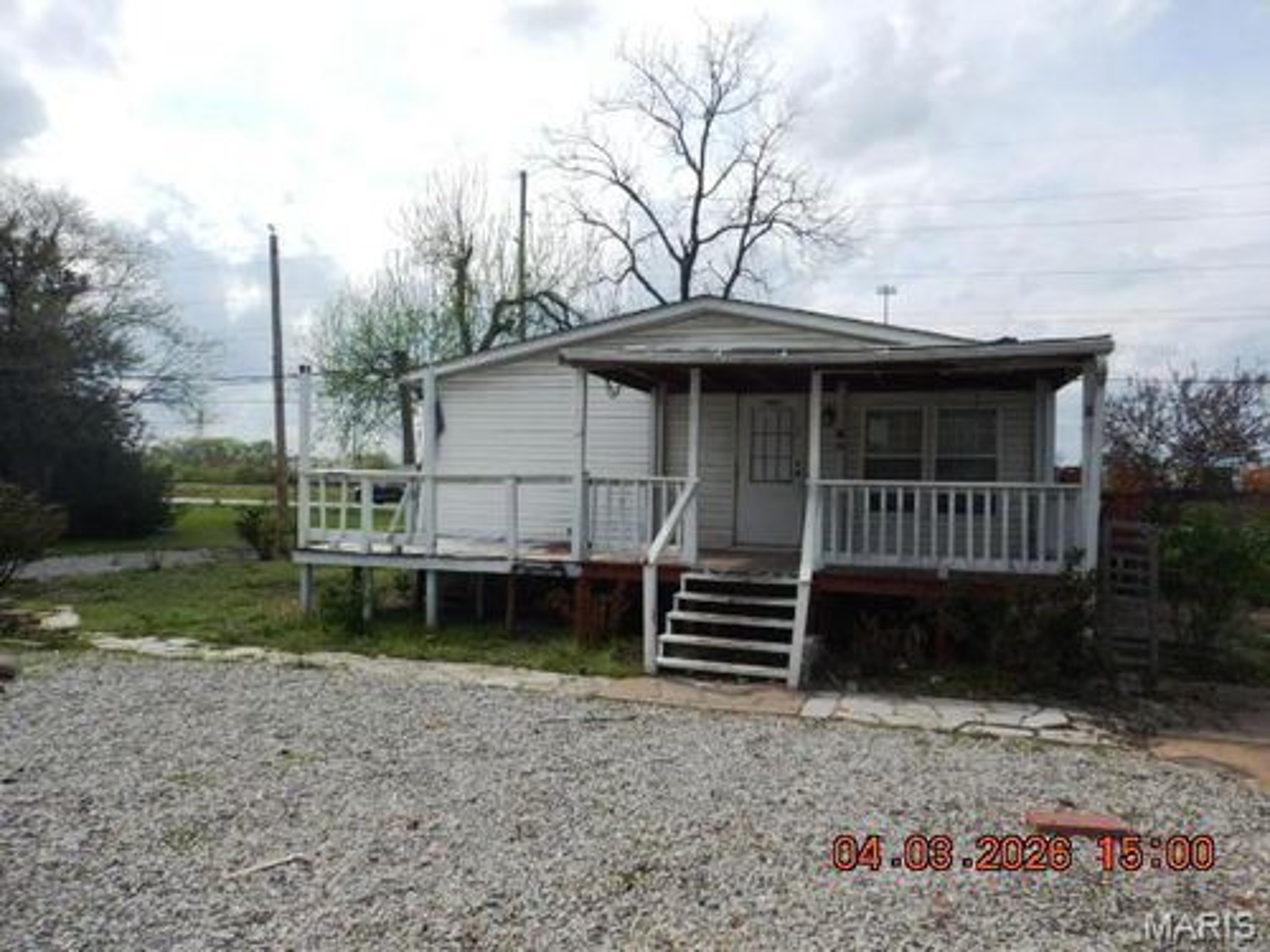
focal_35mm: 24
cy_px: 476
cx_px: 635
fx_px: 881
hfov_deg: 71.6
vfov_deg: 56.8
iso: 125
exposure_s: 1/1000
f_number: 4.1
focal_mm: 4.3
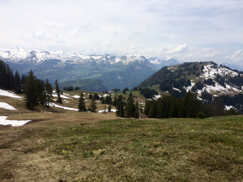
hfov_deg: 61.7
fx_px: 204
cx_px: 122
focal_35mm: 29
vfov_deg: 48.2
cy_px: 91
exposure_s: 1/4115
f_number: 2.2
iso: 32
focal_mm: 4.15
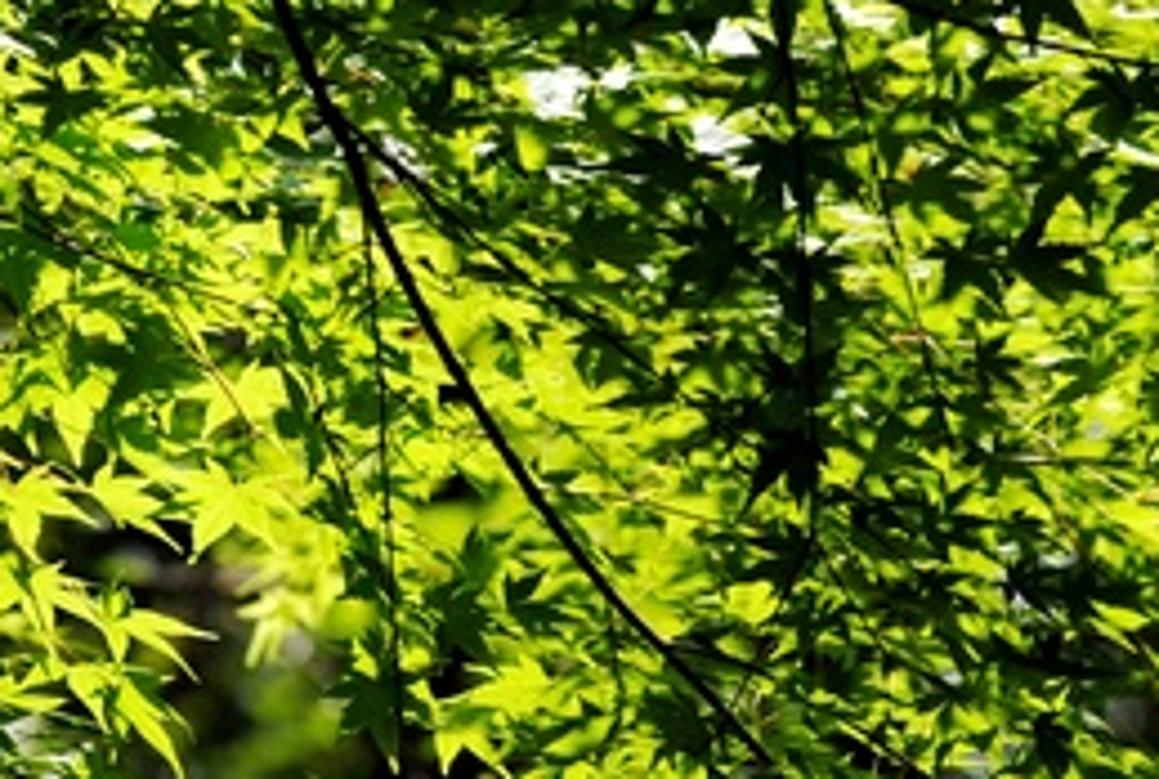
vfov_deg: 3.6
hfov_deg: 5.4
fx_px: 12360
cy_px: 284
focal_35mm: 383
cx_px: 524
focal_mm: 125
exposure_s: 1/200
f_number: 6.3
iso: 100
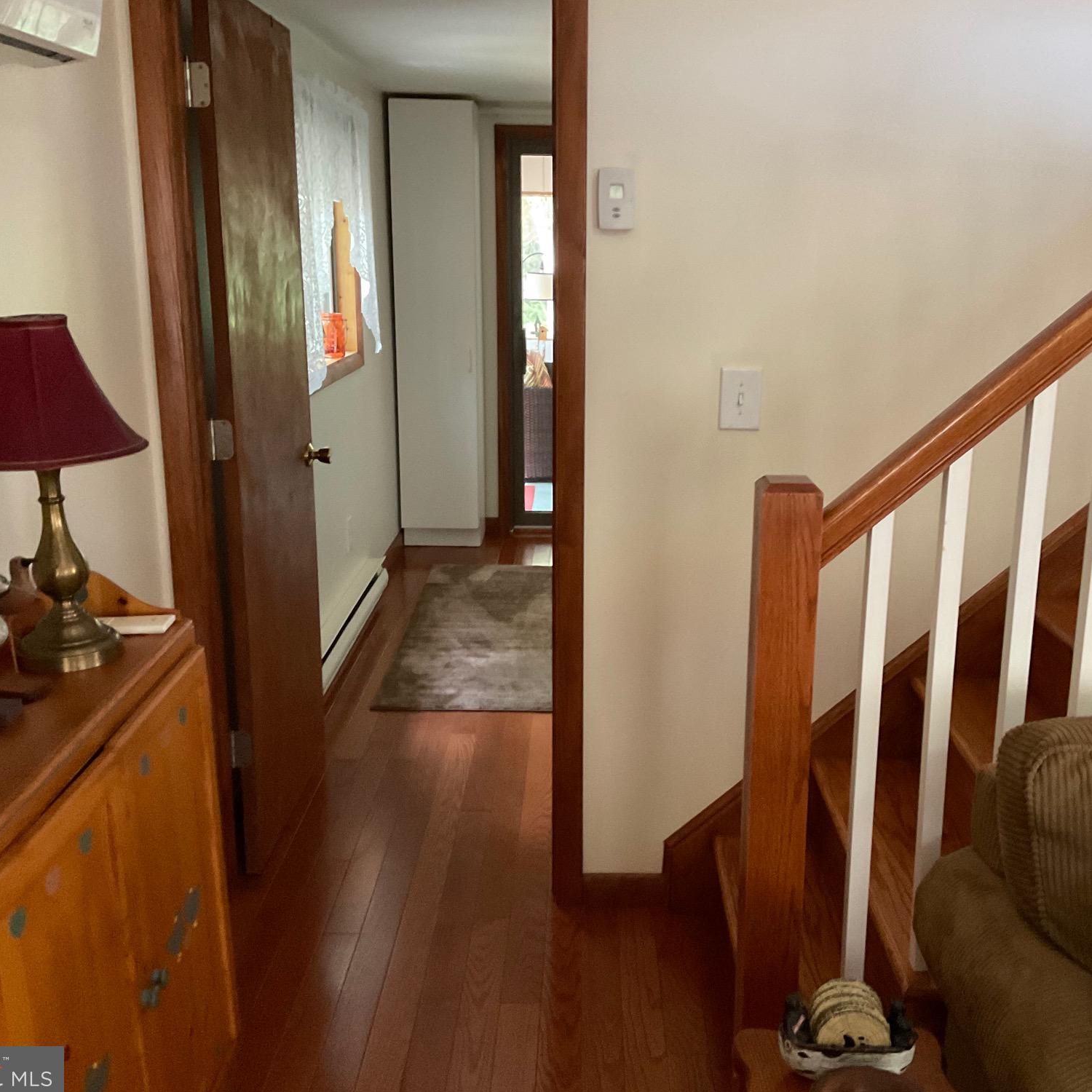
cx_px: 628
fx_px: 1249
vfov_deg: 47.2
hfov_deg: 47.1
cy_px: 547
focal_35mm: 35
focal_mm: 3
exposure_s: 1/30
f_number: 1.8
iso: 320
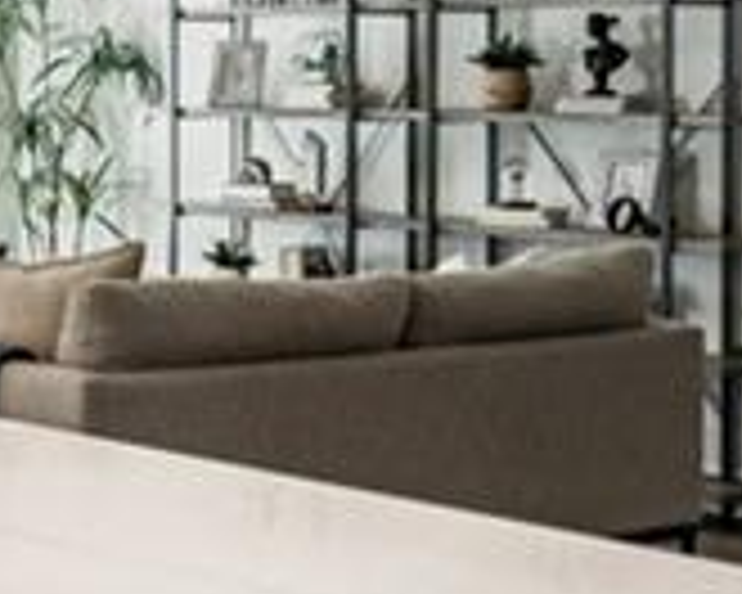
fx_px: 2106
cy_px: 146
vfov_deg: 16.0
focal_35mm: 96
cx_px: -337
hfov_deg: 18.0
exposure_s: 1/50
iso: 400
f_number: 8
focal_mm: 11
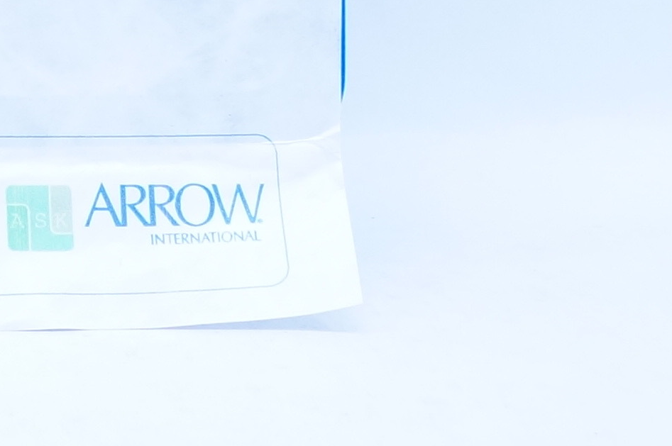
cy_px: -513
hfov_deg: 13.8
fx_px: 2610
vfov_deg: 9.1
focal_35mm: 140
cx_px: -308
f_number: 5.6
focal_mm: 18
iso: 800
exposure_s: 1/125
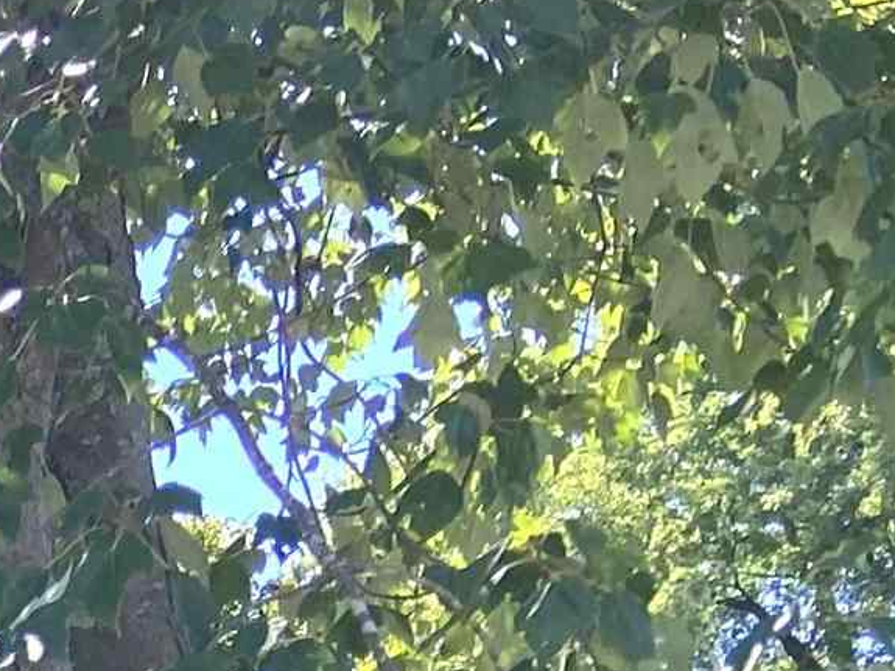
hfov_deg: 11.3
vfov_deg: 9.5
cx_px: -1392
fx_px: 3593
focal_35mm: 139
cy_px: 1625
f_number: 1.8
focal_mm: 4.25
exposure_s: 1/510
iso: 32
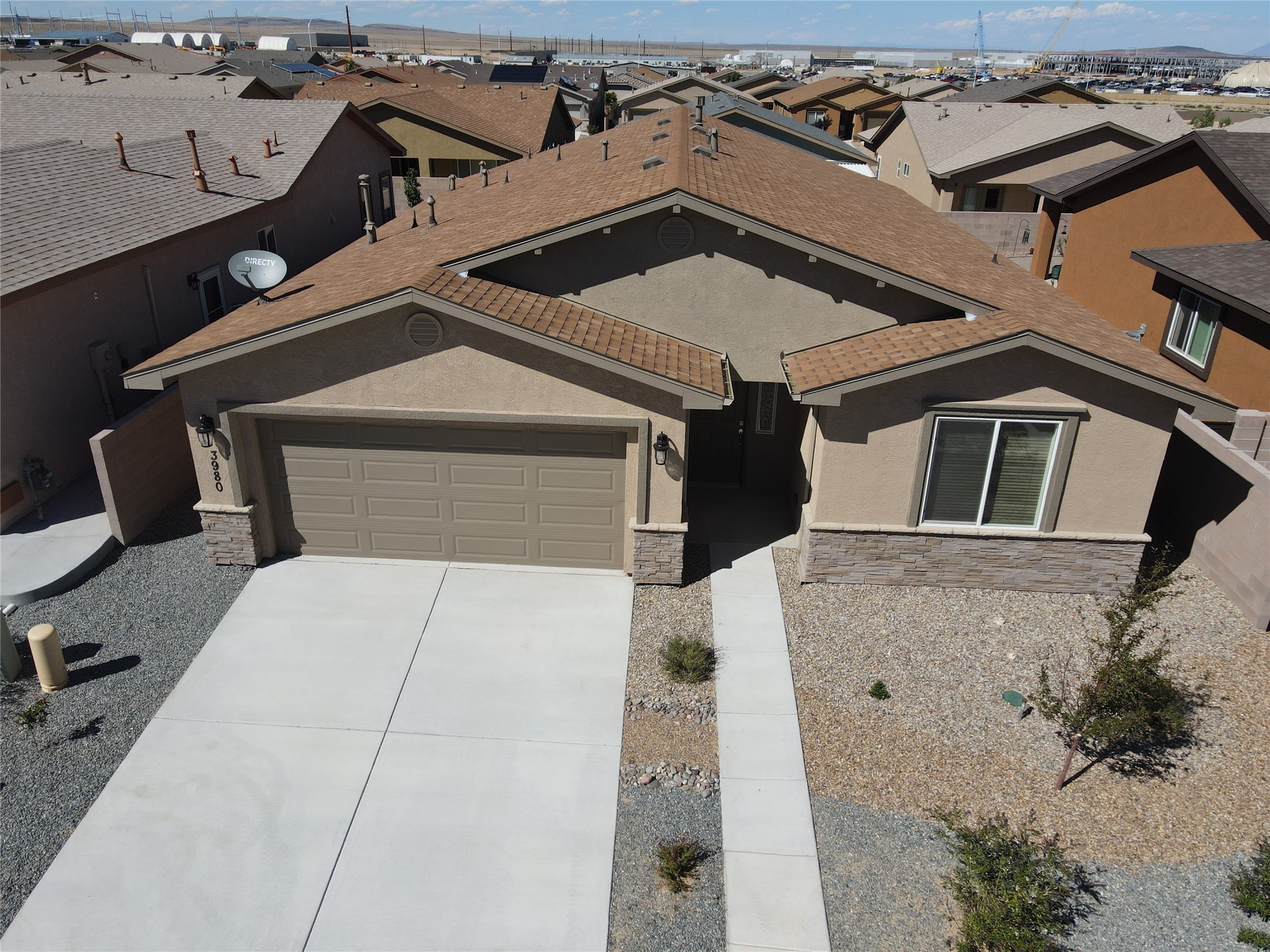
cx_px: 635
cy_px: 476
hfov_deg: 71.6
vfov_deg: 56.8
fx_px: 881
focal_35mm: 24
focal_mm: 4.5
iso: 100
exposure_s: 1/1250
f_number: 2.8
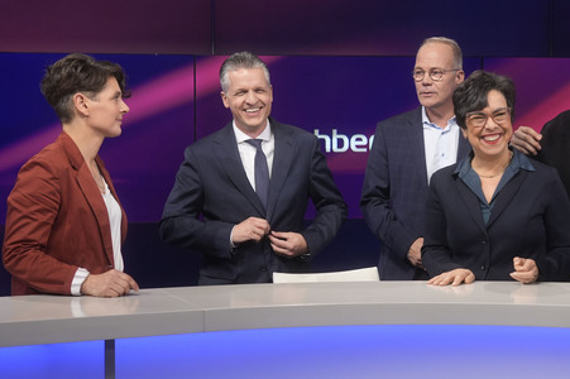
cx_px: 285
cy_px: 190
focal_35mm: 45
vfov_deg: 29.8
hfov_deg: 43.6
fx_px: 712
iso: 640
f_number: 2.2
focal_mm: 30
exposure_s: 1/200
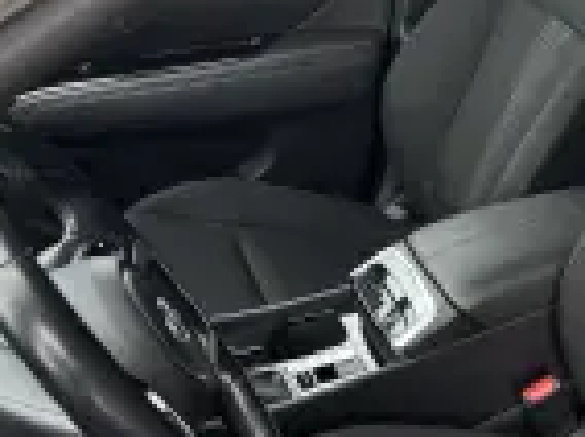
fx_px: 1113
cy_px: 326
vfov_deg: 22.0
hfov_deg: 26.7
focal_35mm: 66
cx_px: 667
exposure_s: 1/171
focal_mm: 5.96
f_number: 1.6
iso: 50
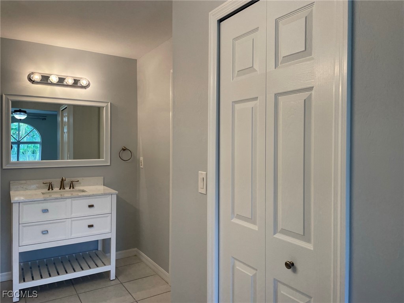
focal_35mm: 26
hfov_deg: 67.3
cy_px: 152
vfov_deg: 53.1
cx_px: 202
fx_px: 303
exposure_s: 1/120
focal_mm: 4.2
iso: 64
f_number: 1.6
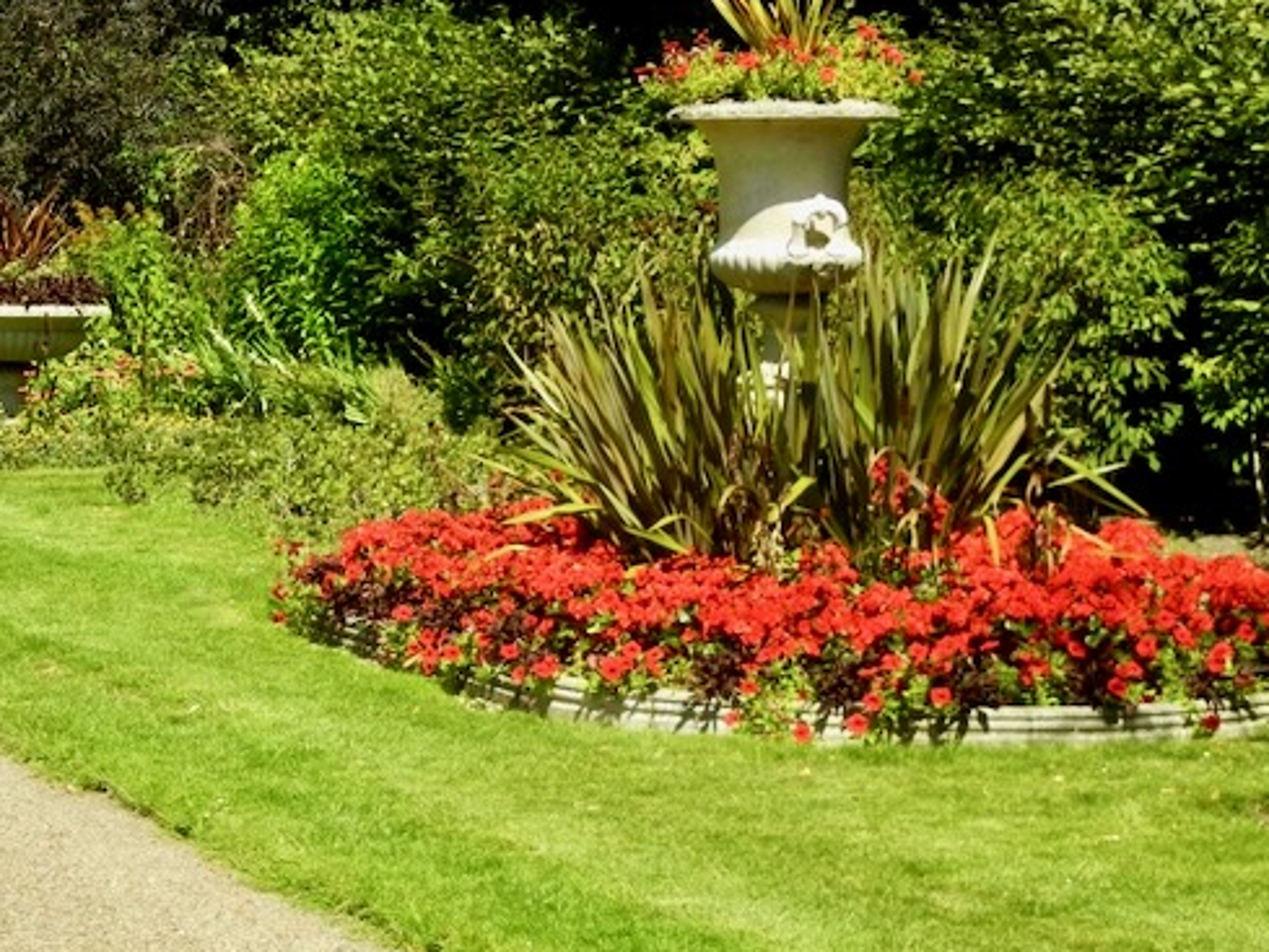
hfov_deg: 15.6
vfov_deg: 11.8
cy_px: 451
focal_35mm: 126
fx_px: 4620
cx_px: 568
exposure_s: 1/693
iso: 160
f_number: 4.3
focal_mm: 13.9
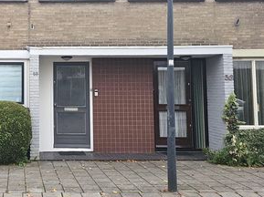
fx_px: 388
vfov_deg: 28.3
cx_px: 27
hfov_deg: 35.4
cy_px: 60
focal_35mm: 51
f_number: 1.7
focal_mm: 6.3
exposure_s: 1/455
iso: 10
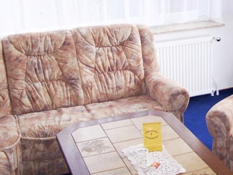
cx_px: 195
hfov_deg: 27.1
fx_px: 472
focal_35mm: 70
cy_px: 81
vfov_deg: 21.0
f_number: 2.8
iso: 140
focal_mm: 6.3
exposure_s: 1/60
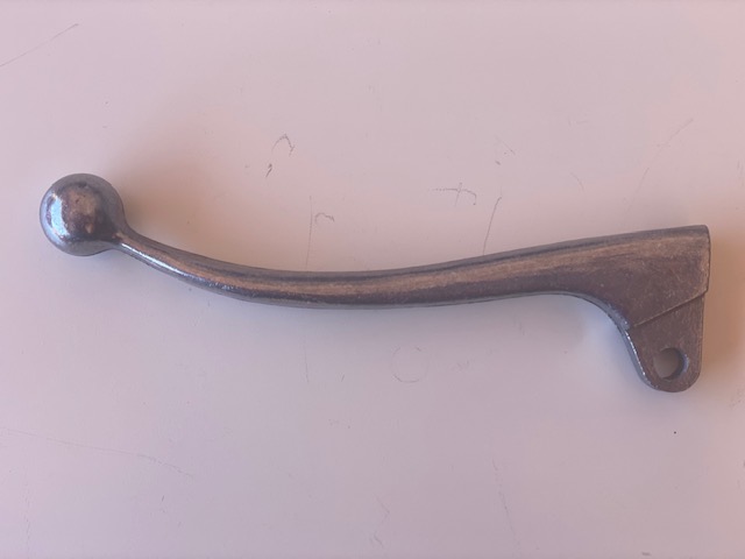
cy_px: 280
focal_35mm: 52
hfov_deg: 36.8
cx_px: 372
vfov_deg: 28.0
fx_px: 1119
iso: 20
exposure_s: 1/141
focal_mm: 6
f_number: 2
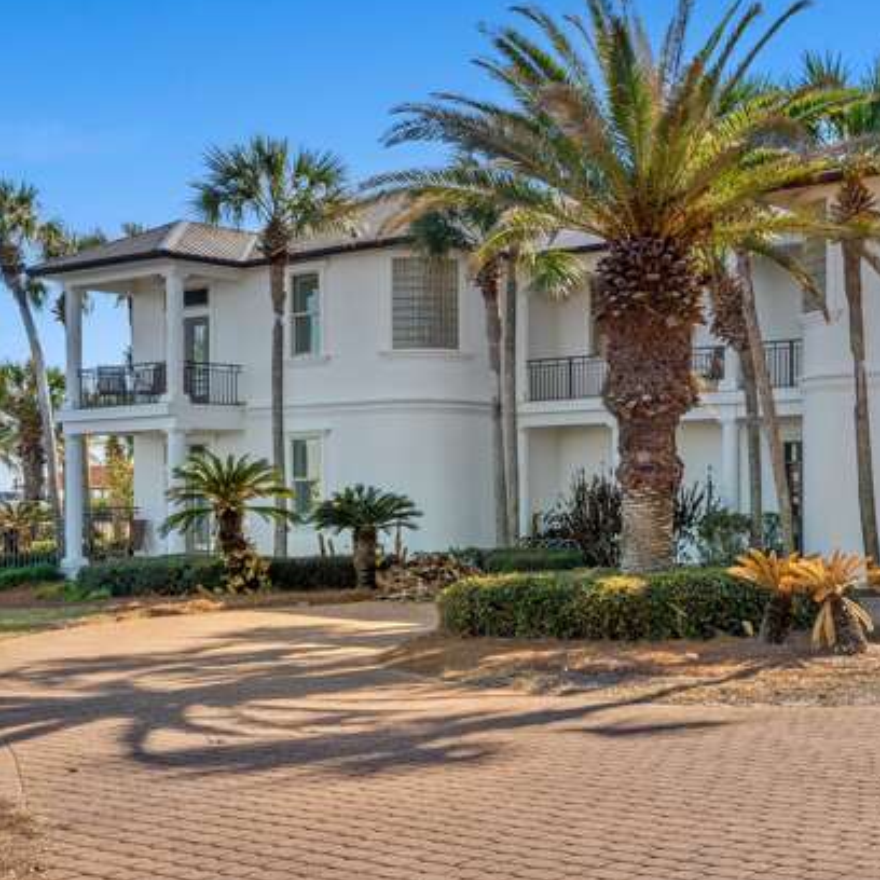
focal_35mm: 48
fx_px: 1381
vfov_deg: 35.3
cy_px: 498
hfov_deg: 34.4
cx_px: 686
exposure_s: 1/60
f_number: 10
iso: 100
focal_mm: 20
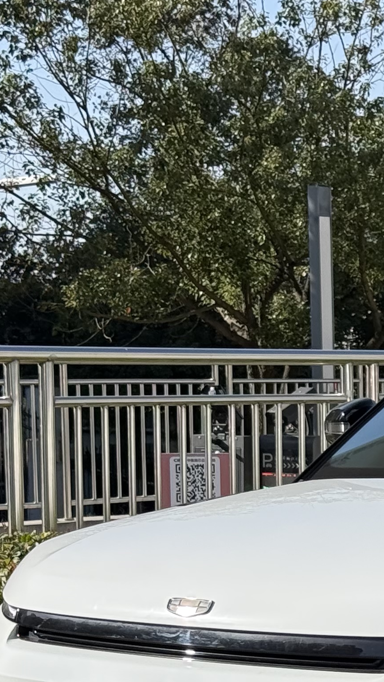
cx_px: 657
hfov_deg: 8.6
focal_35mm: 137
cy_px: 579
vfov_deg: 15.5
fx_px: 2479
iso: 100
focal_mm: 6.76
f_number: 1.78
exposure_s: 1/3534
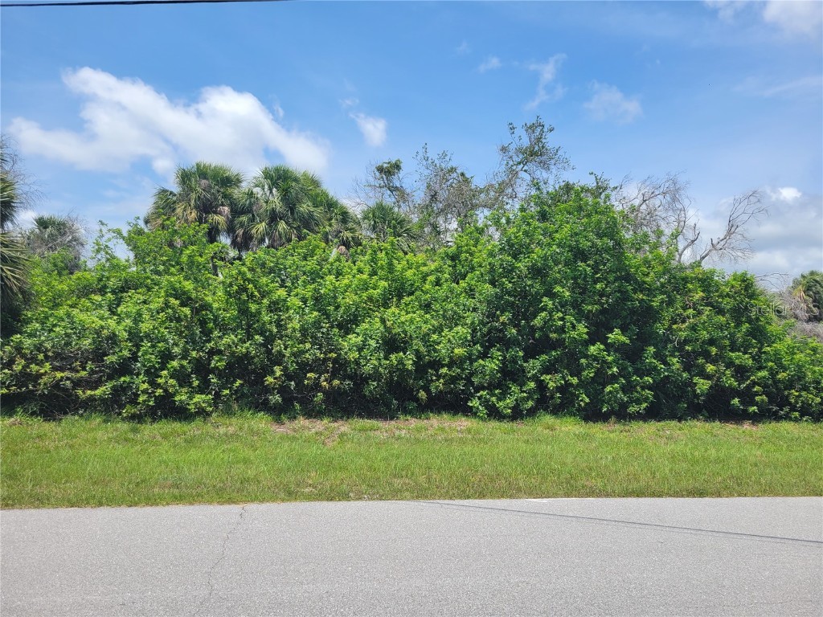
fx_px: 618
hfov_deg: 67.3
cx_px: 412
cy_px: 308
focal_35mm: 26
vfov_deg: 53.1
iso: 40
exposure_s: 1/2671
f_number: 1.8
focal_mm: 5.4
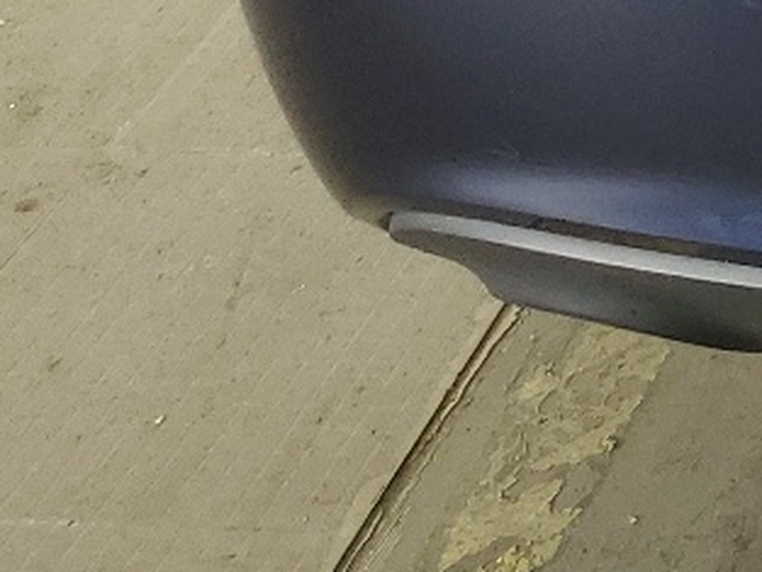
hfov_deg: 11.8
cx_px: 1896
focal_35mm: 133
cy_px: -845
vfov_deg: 9.7
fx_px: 2929
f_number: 1.5
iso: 50
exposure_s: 1/60.2
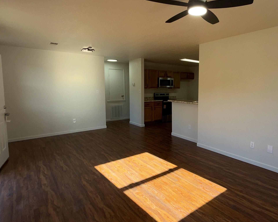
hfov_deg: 73.2
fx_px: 181
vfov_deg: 63.0
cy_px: 100
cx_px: 181
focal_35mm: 22
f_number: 2.2
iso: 16
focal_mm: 2.22
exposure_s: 1/121
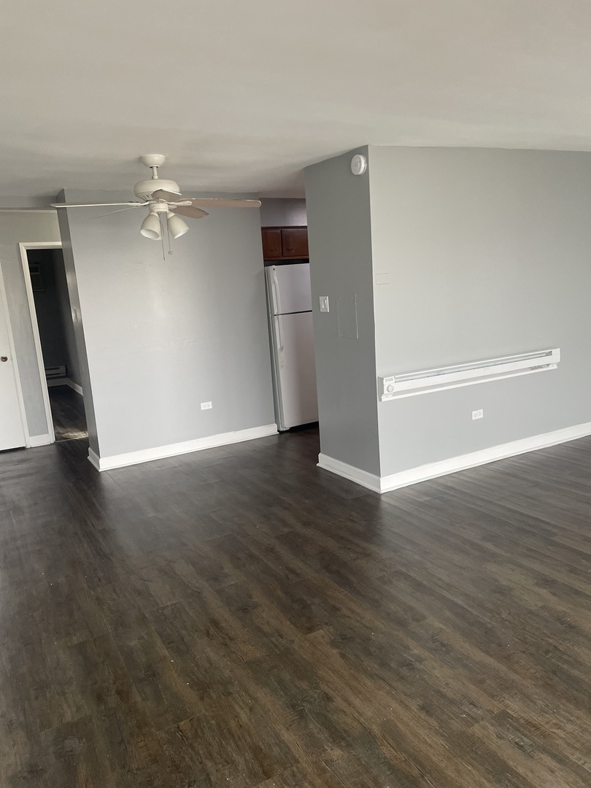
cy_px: 394
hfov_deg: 53.1
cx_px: 296
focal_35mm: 26
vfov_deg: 67.3
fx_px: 592
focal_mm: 4.2
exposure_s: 1/112
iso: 125
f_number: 1.6
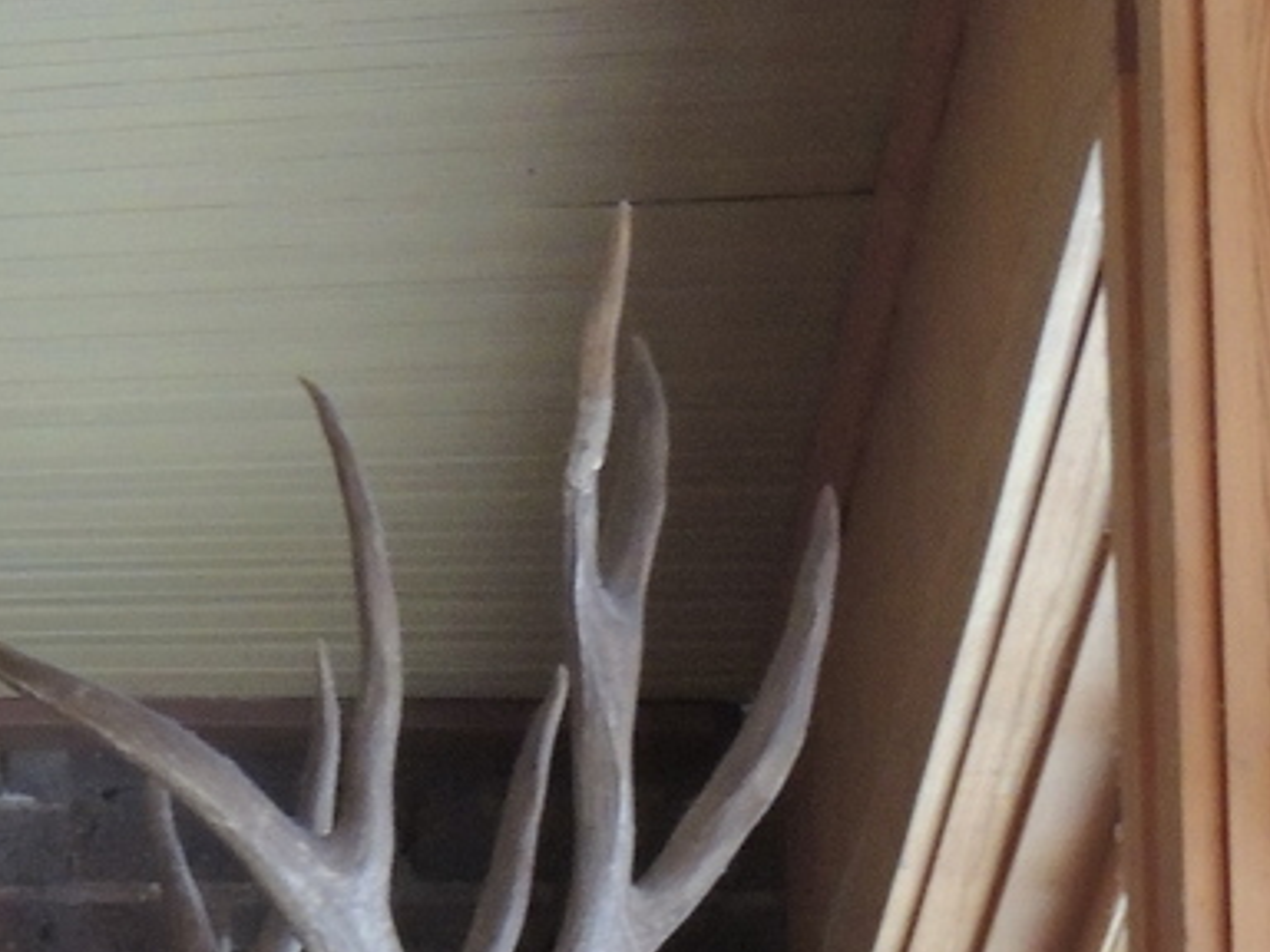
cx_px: 767
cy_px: 1527
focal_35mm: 350
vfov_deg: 4.2
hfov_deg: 5.7
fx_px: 12841
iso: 800
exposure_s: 1/15
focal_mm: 18.7
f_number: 4.2
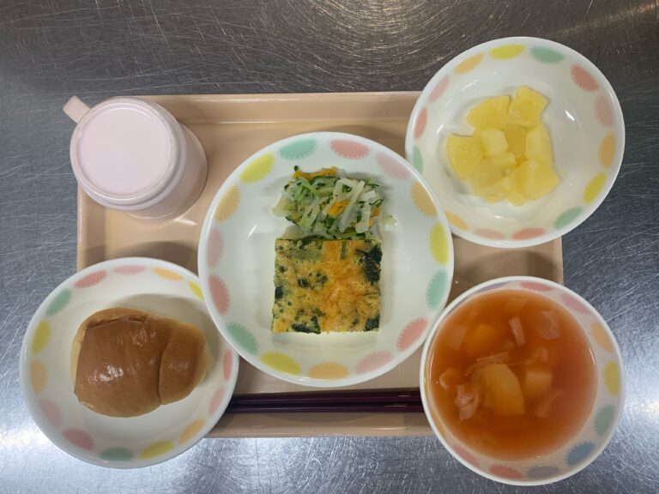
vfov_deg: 53.1
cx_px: 330
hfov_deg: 67.3
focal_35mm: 26
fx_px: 495
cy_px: 247
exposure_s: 1/60
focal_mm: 4.25
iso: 50
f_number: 1.8
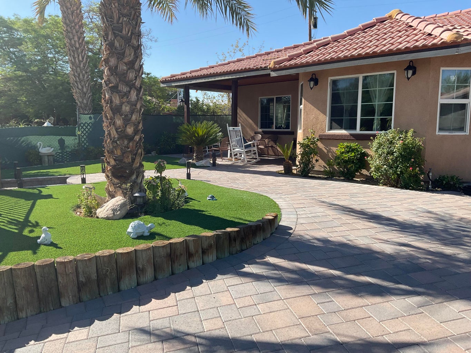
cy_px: 176
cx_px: 236
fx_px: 395
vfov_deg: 48.2
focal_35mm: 29
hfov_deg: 61.7
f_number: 1.8
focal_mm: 3
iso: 16
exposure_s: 1/1279
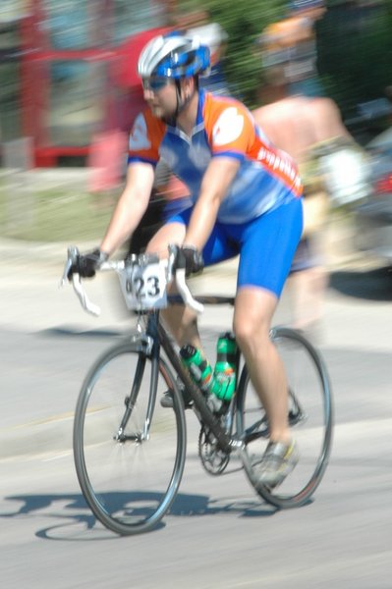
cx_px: 196
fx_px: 2577
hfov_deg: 8.7
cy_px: 294
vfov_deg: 13.1
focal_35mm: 158
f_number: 27
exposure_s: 1/45
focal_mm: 105
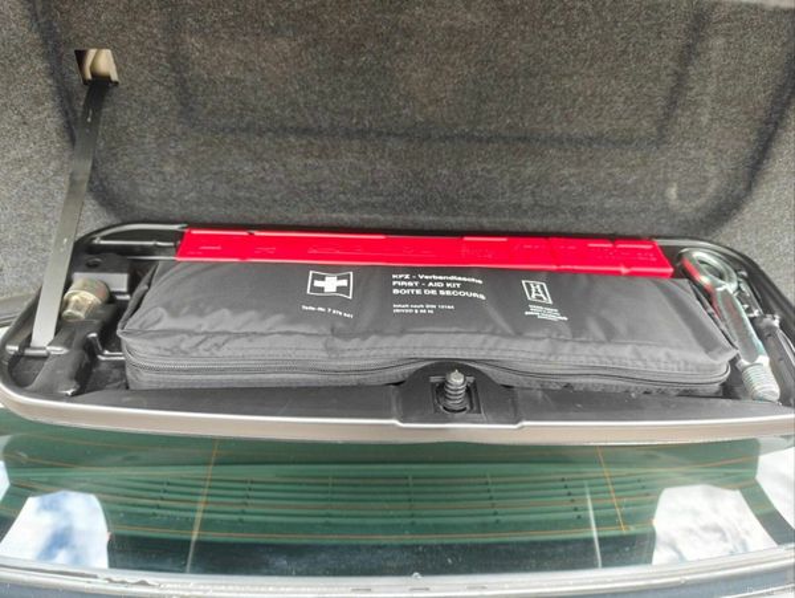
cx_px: 398
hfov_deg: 71.6
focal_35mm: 24
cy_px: 299
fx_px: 552
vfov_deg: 56.9
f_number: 1.7
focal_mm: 6.06
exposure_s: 1/100
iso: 250
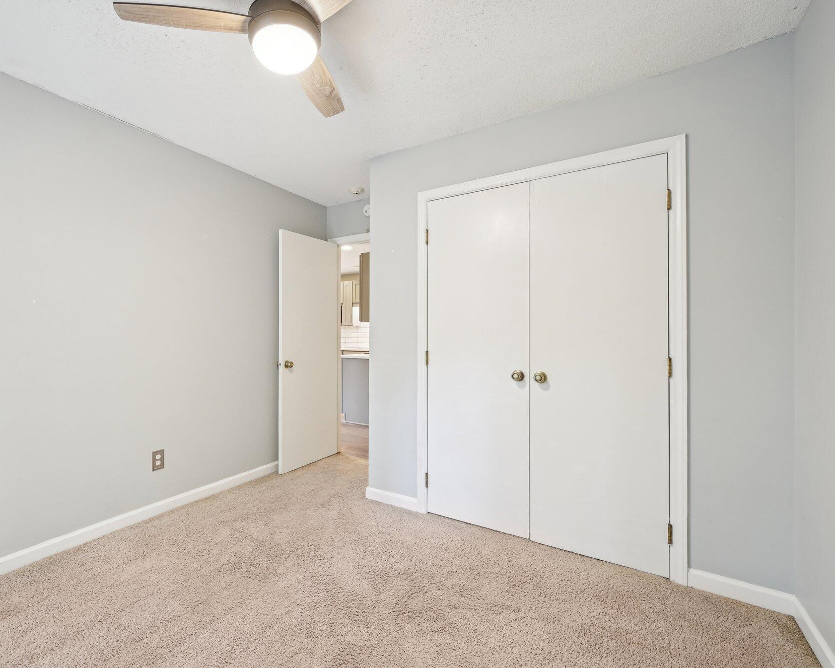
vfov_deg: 80.4
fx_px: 395
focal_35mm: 16
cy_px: 330
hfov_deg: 92.0
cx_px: 336
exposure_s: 1/10
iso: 400
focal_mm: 14
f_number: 8
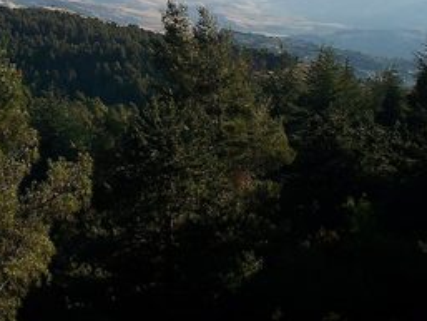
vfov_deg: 17.0
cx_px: 61
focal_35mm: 84
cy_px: -35
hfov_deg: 22.8
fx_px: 1037
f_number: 2.8
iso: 64
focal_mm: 7.54
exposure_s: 1/640
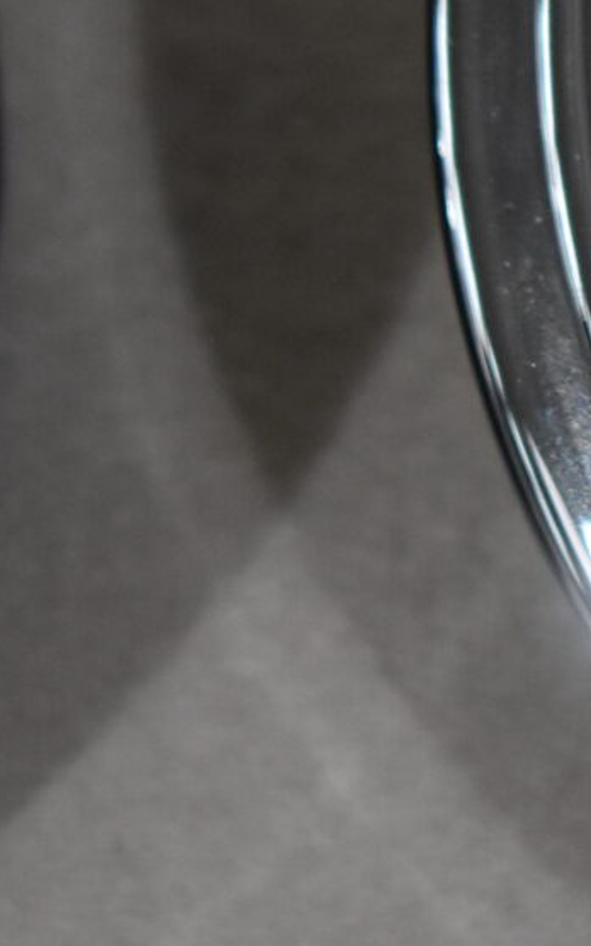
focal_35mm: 386
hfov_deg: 3.3
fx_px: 9959
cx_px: 1678
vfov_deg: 5.4
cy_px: -30
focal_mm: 55
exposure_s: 1/250
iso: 800
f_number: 5.6
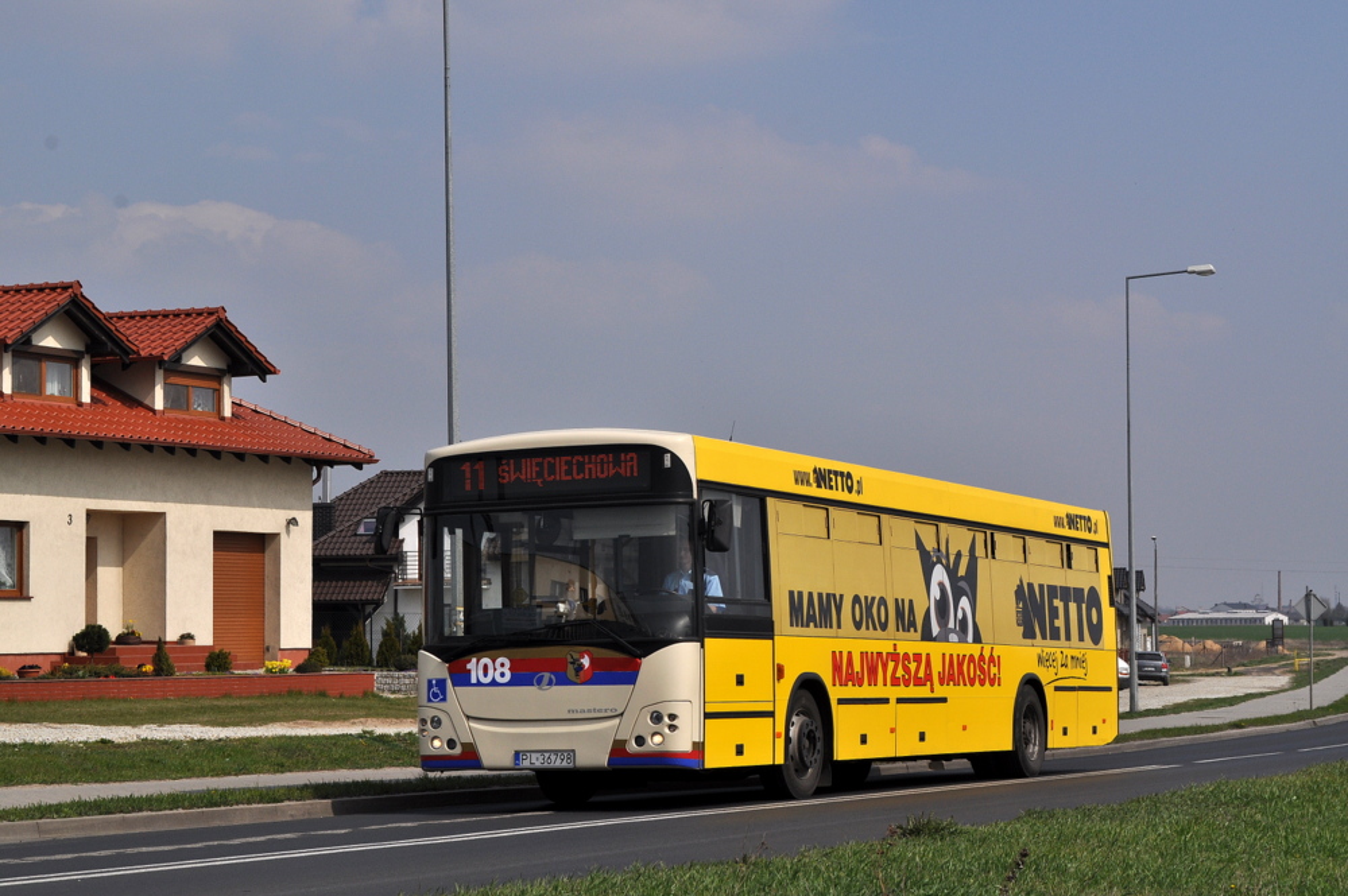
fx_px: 3087
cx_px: 674
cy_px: 448
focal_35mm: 82
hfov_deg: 24.6
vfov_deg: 16.5
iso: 200
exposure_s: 1/1000
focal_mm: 55
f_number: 16
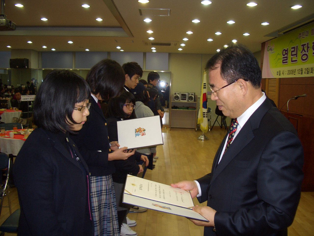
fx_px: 317
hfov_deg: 52.6
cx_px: 157
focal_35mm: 35
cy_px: 118
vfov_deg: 40.7
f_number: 2.6
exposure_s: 1/60
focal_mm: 5.8
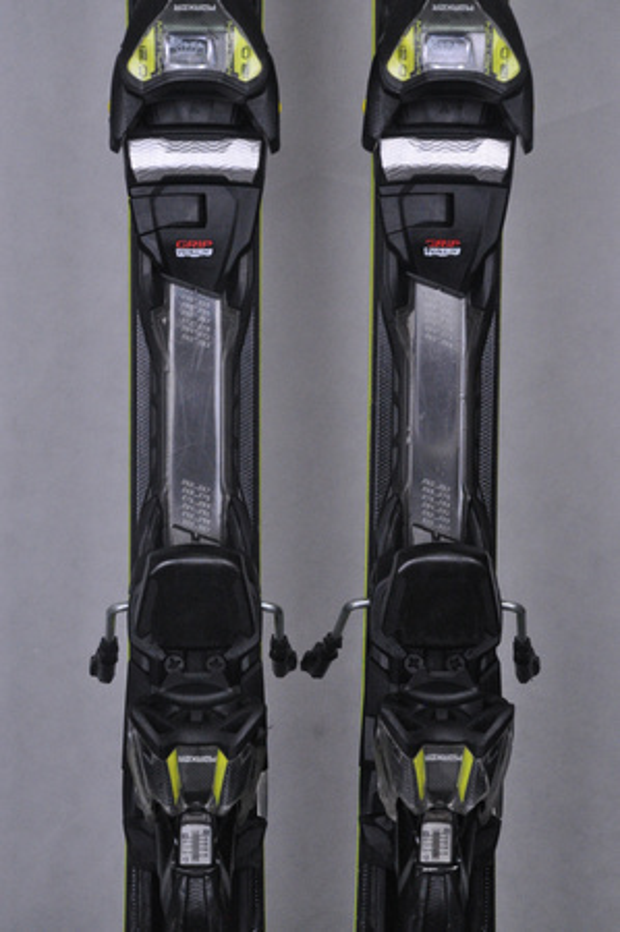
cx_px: 310
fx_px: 3301
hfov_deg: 10.7
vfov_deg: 16.1
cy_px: 466
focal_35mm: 128
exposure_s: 1/125
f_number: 9.5
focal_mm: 85
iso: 3200
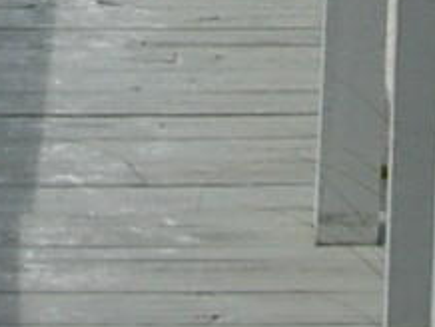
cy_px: -778
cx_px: 104
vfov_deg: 3.2
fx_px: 5623
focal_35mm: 447
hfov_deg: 4.4
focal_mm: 12.7
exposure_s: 1/724
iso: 64
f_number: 5.9
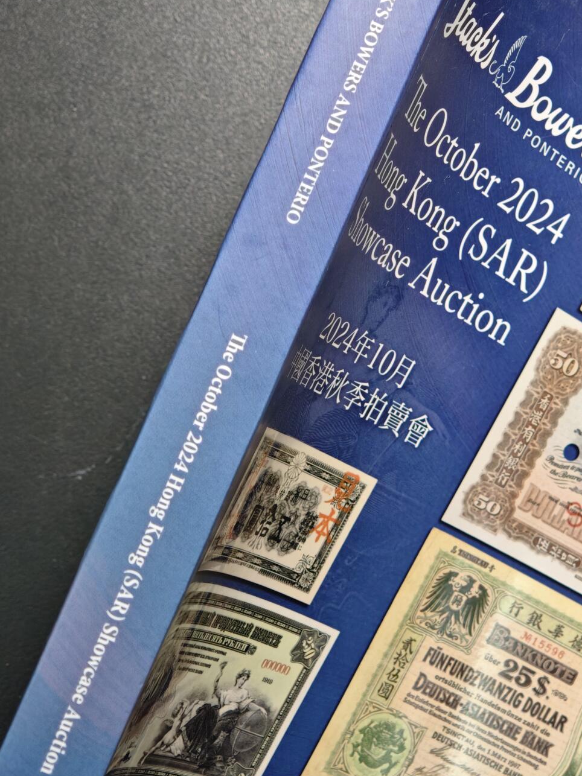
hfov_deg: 17.5
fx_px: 1884
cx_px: 359
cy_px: 294
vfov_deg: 23.2
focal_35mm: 84
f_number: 2
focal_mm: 9
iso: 800
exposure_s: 1/66.1
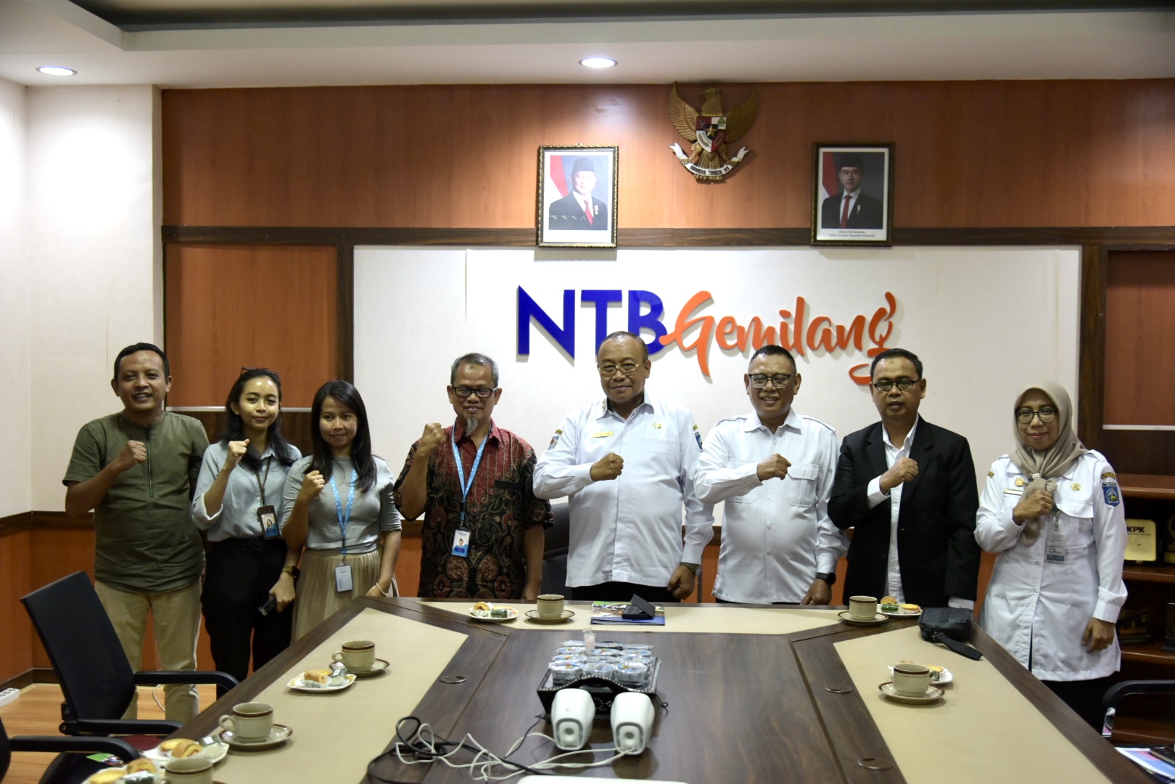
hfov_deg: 50.7
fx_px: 1240
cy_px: 392
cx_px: 588
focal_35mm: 38
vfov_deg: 35.1
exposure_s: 1/80
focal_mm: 38
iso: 1400
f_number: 4
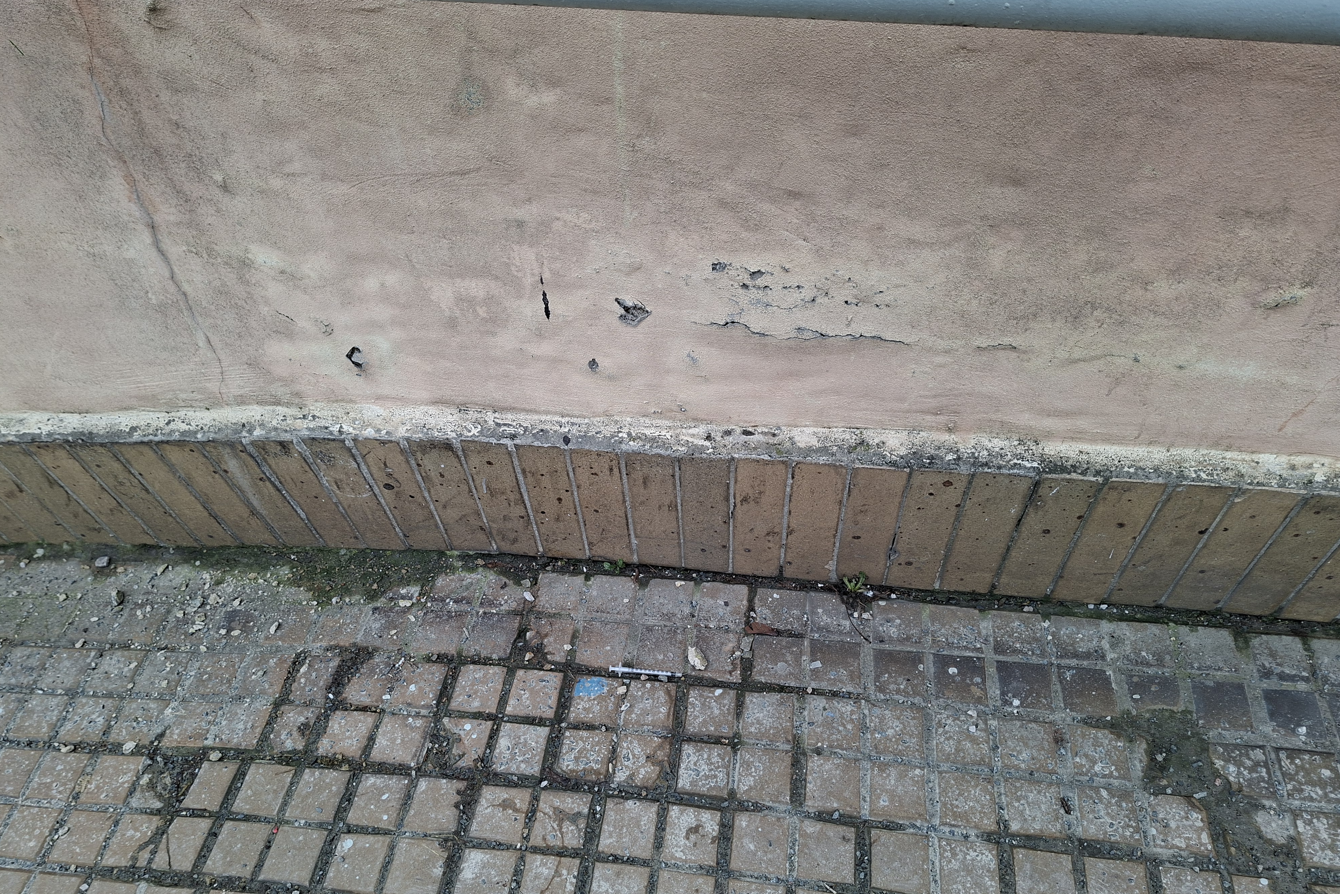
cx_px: 670
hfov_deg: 73.7
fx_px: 893
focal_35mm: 24
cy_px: 498
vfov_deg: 53.0
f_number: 1.8
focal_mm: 5.54
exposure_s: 1/100
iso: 80
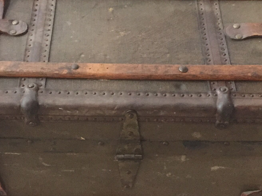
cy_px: 99
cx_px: 131
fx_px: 545
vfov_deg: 20.4
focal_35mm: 72
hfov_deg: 27.0
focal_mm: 4.15
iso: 320
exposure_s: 1/17
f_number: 2.2
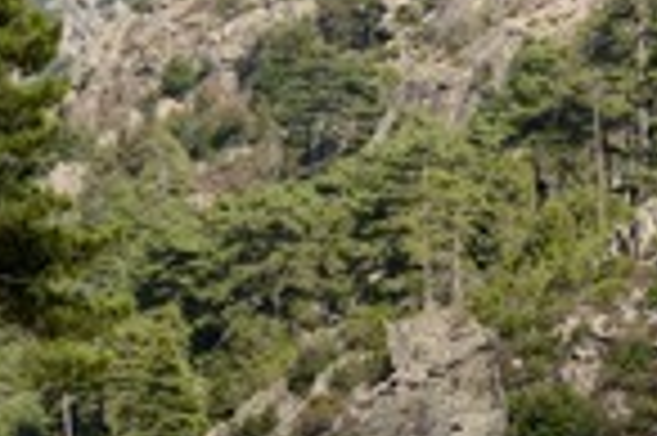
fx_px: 5779
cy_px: 270
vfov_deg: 4.3
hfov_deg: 6.5
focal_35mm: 317
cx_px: 81
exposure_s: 1/200
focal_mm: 110
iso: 200
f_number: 10
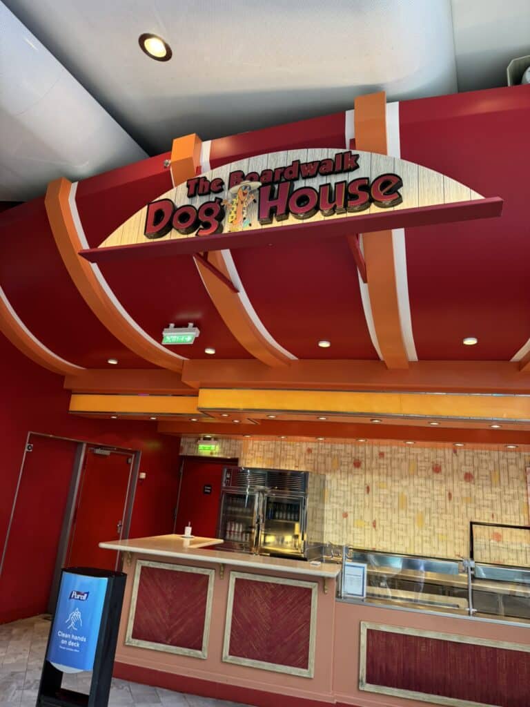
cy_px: 354
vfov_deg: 71.6
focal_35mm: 24
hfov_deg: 56.8
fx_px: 490
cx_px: 265
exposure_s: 1/63
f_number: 1.78
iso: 160
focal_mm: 6.76
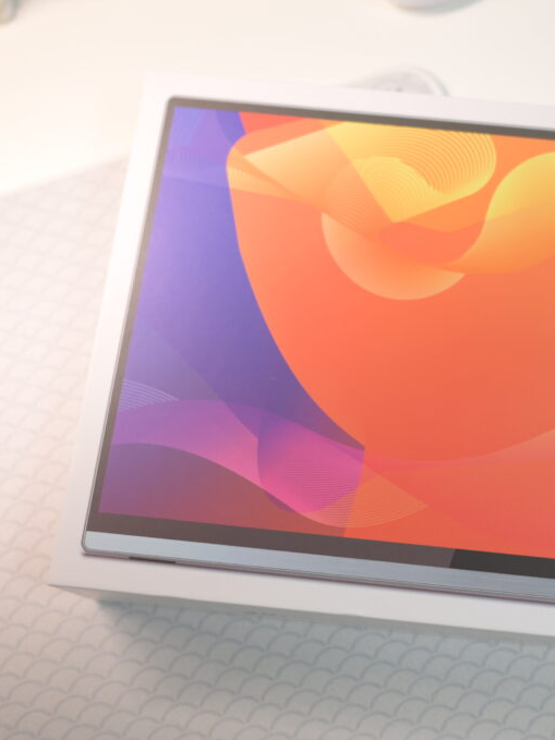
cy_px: 369
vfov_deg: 33.2
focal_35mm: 58
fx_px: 1240
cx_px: 486
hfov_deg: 24.6
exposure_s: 1/60
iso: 250
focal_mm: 40
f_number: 2.8
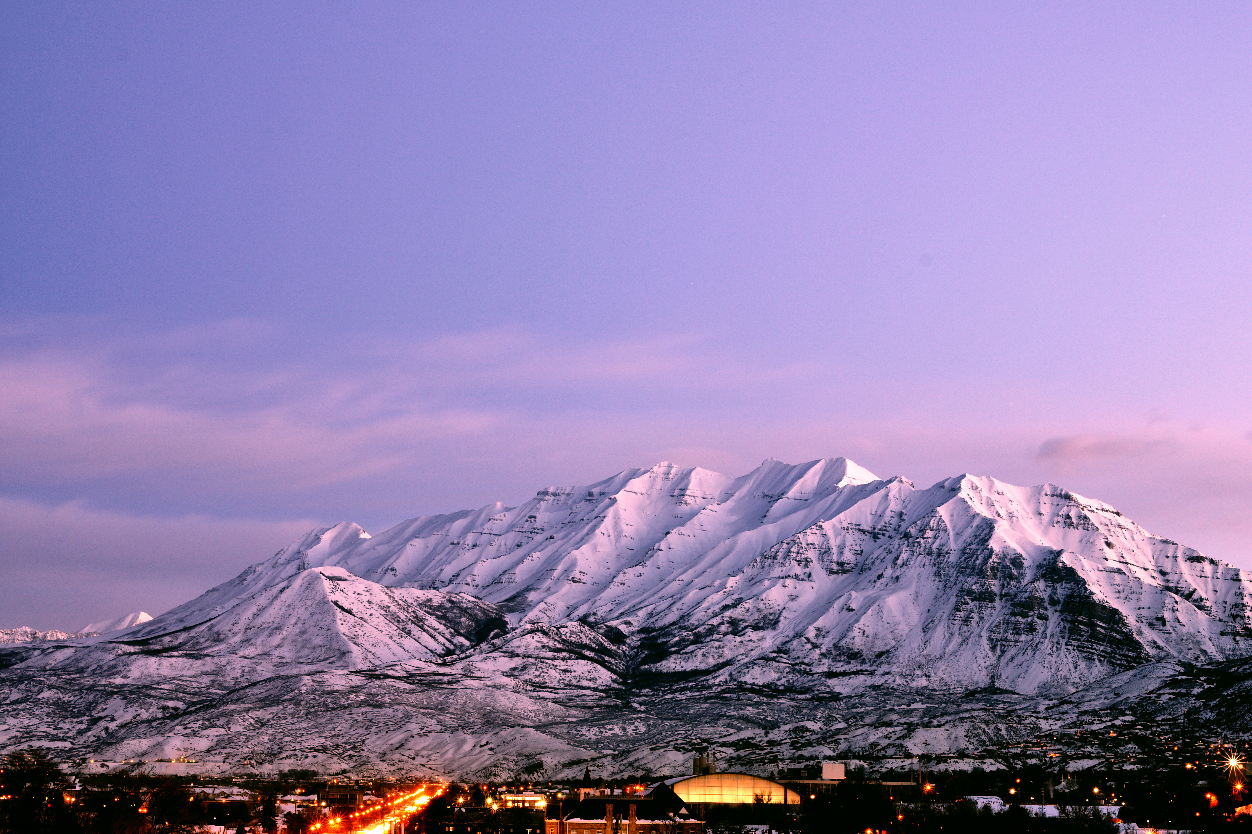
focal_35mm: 76
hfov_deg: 26.7
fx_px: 2643
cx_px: 633
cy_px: 415
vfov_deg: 17.9
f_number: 11
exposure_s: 15
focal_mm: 50
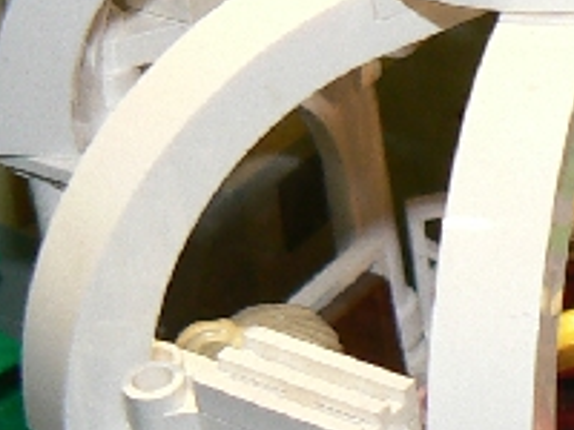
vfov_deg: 8.1
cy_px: 292
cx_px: 614
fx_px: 3051
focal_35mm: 184
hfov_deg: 10.6
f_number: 2.8
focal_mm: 6
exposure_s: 1/30
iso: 100
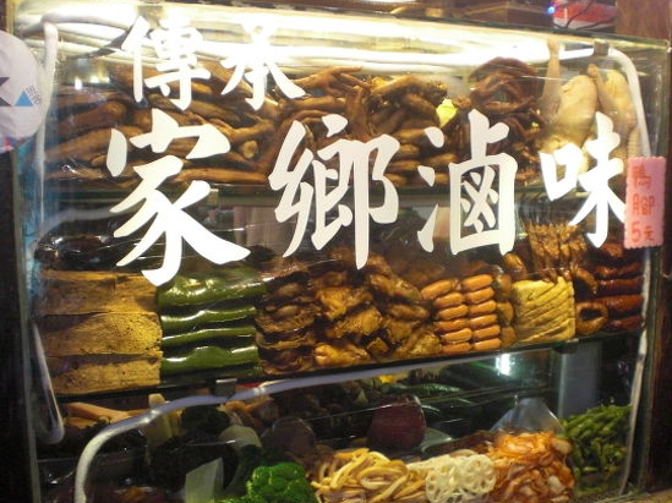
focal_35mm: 45
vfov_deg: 32.1
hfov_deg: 42.1
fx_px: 873
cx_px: 359
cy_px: 294
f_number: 3.1
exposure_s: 1/100
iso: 400
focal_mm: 6.3
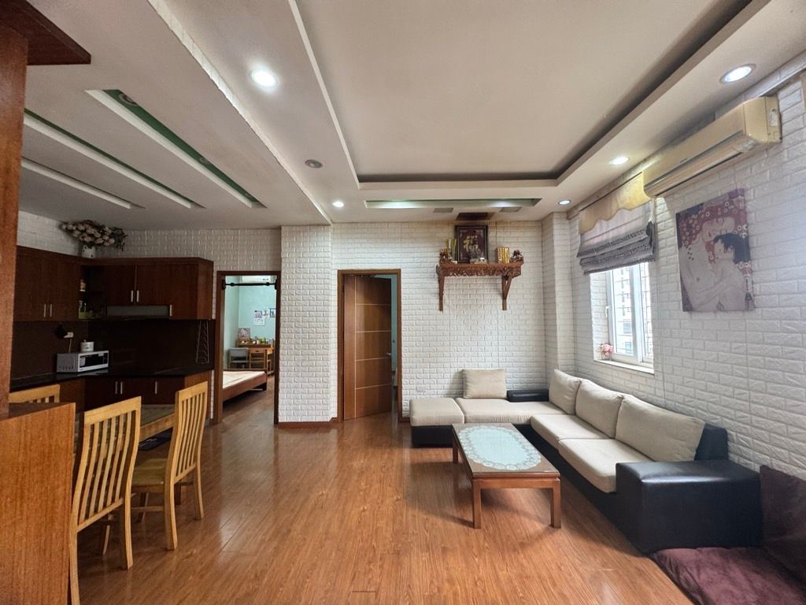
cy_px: 302
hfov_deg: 102.1
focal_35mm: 14
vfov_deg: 85.7
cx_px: 403
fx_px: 326
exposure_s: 1/50
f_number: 2.2
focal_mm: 2.22
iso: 160
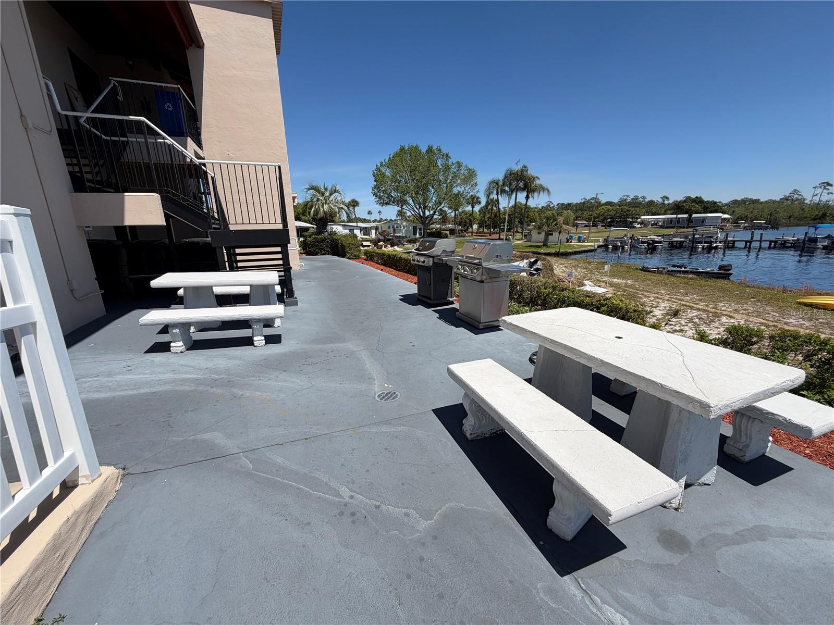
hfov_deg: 102.1
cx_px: 417
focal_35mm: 14
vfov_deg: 85.7
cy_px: 312
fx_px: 337
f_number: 2.2
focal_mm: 2.22
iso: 20
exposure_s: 1/1211
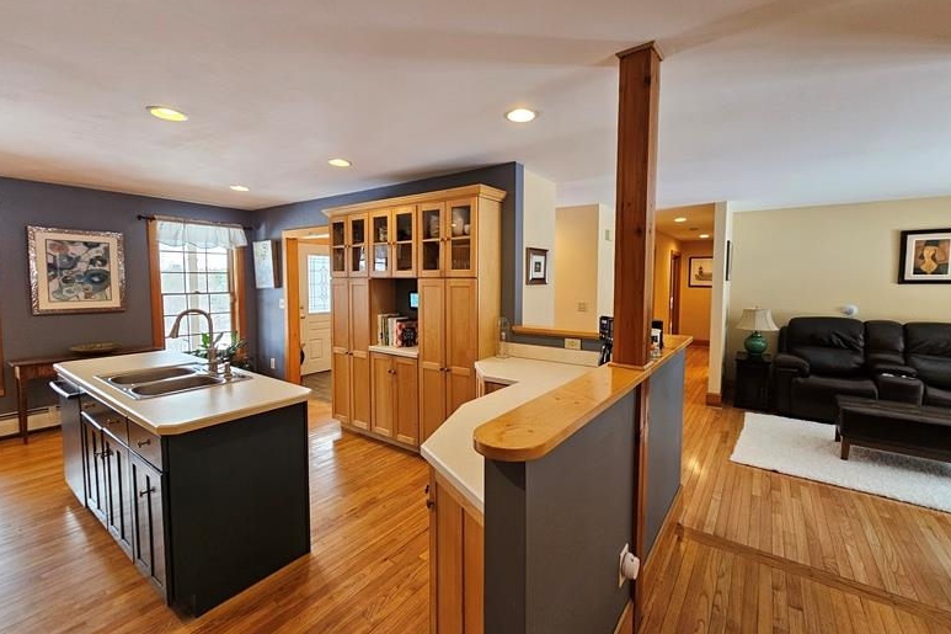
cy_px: 304
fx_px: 370
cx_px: 486
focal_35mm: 14
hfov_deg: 104.2
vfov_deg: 81.1
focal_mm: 2.2
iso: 200
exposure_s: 1/60
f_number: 2.2
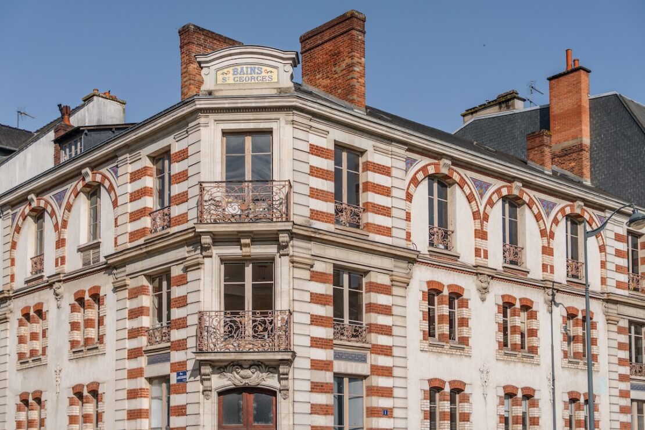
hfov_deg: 38.3
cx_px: 322
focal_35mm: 52
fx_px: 930
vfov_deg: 26.0
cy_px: 215
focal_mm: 51.9
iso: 100
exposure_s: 1/5000
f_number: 2.8
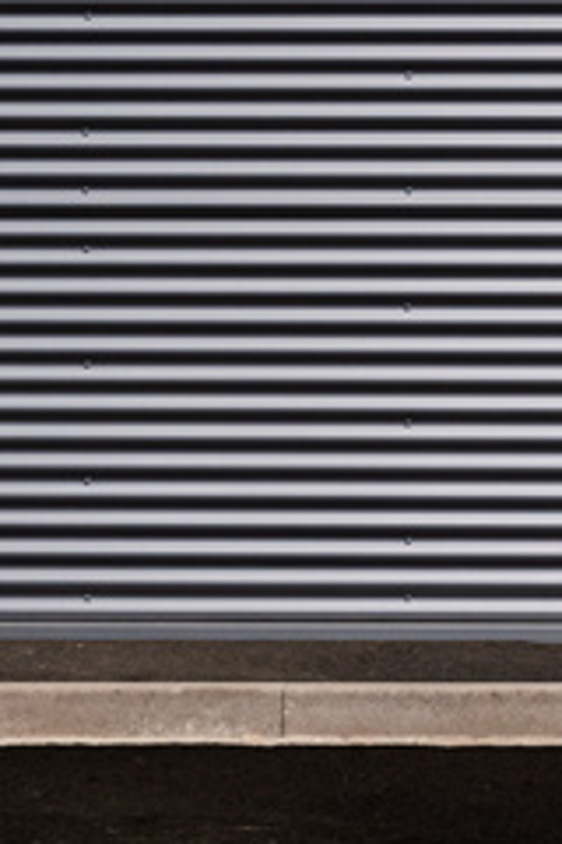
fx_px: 2833
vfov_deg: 16.9
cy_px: 253
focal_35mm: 121
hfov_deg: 11.2
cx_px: 638
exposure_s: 1/1600
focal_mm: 19.1
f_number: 7.1
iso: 160
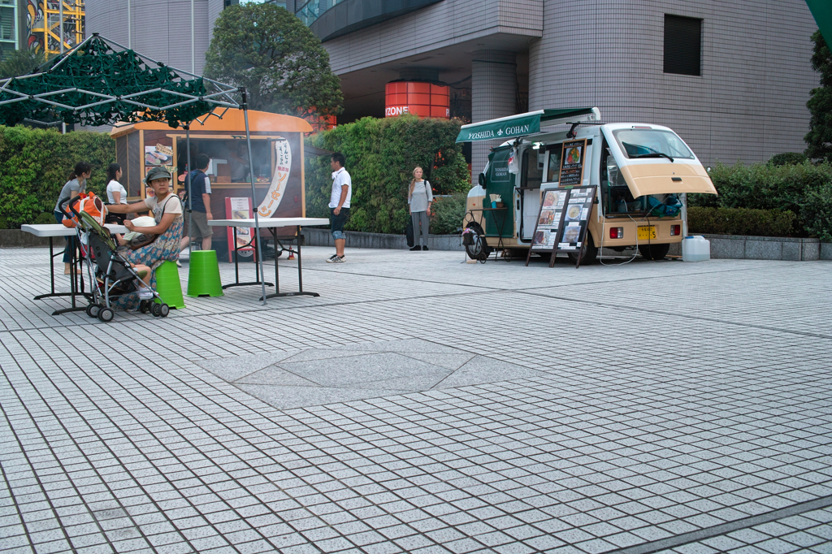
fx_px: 947
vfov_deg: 32.6
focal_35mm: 41
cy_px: 277
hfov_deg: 47.4
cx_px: 416
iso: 100
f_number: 4.5
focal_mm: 24.2
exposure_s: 1/80
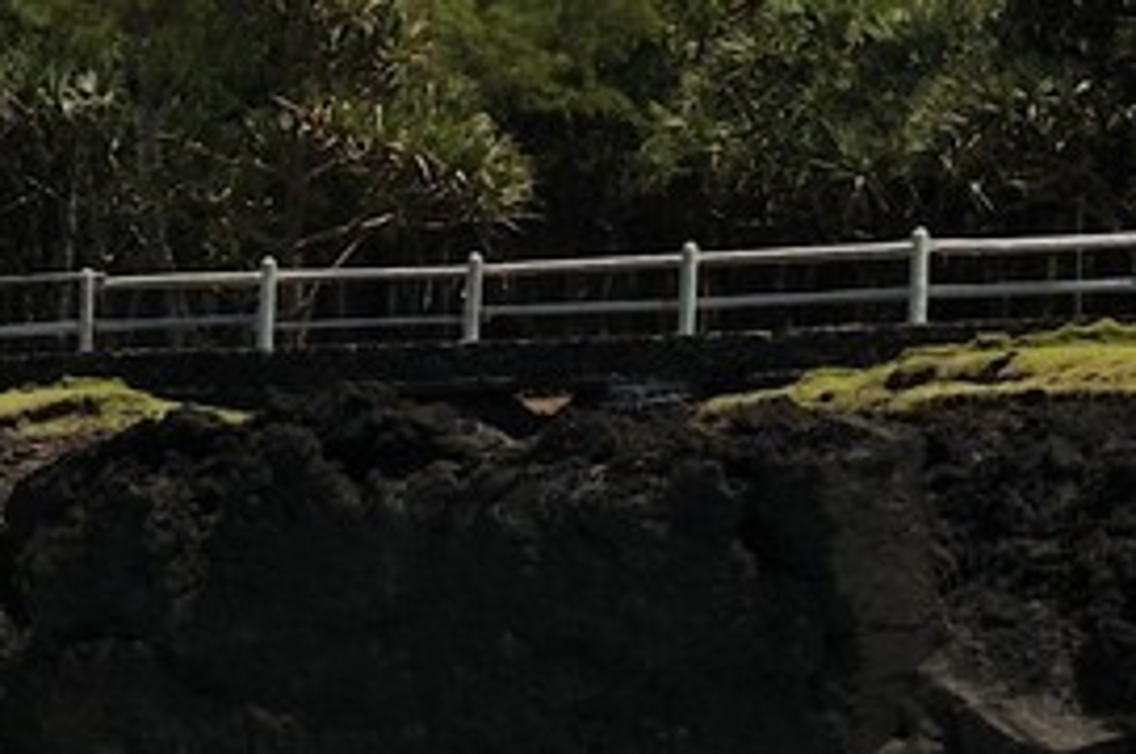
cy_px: 1487
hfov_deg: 9.2
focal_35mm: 189
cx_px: -1970
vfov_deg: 7.0
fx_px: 5957
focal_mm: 32
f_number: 13
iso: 200
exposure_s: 1/320
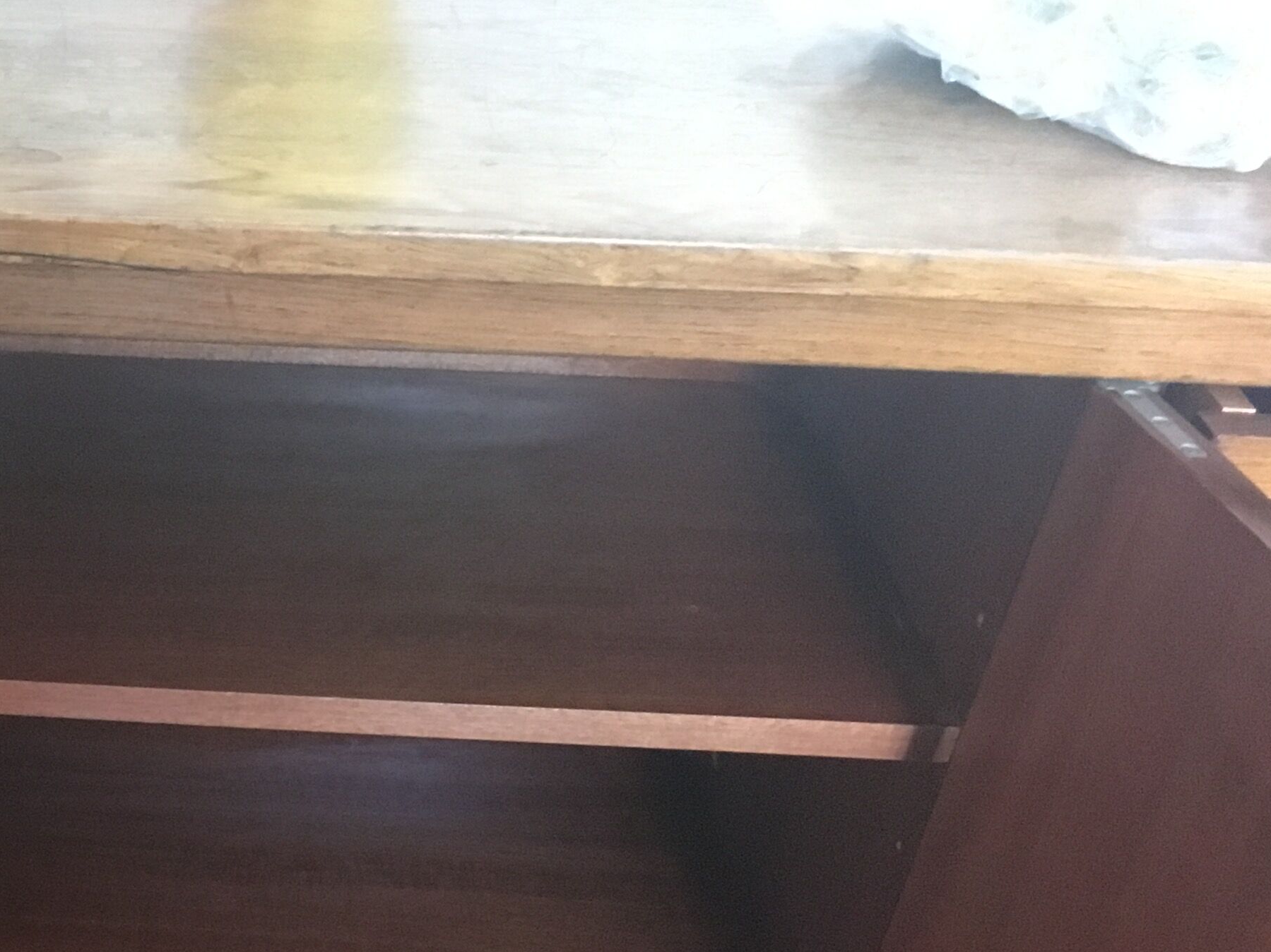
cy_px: 1009
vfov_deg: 21.6
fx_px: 2386
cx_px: -148
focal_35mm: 65
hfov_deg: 27.2
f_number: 2.2
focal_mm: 4.15
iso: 320
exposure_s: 1/17
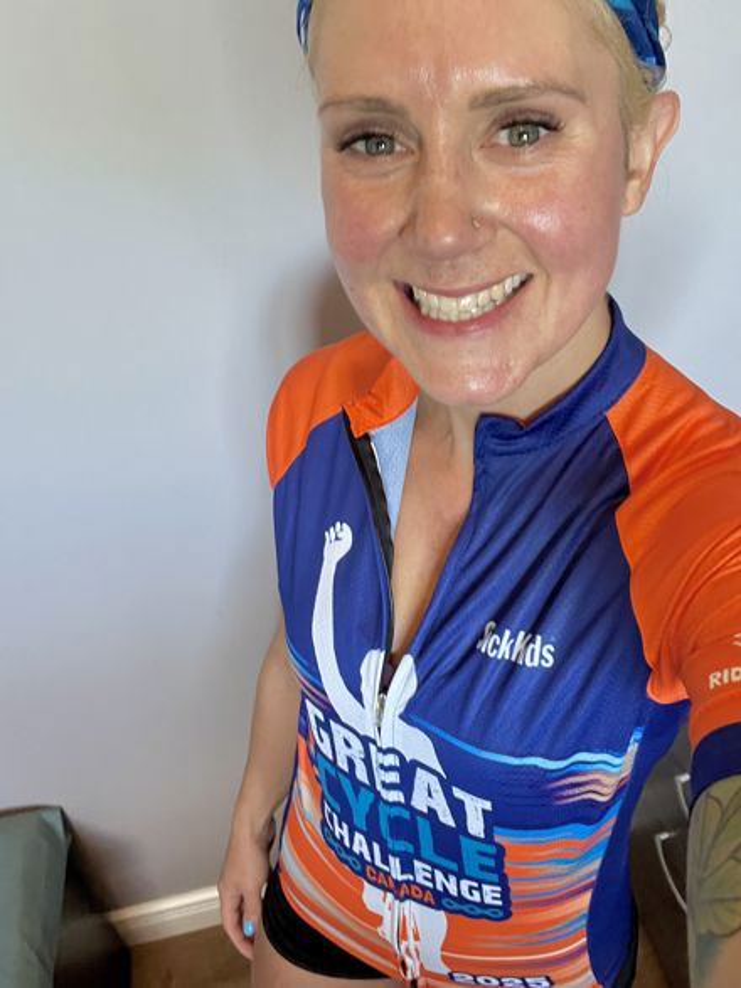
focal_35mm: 30
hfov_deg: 46.8
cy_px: 494
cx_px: 370
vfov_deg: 60.0
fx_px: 857
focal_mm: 2.71
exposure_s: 1/40
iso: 320
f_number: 2.2
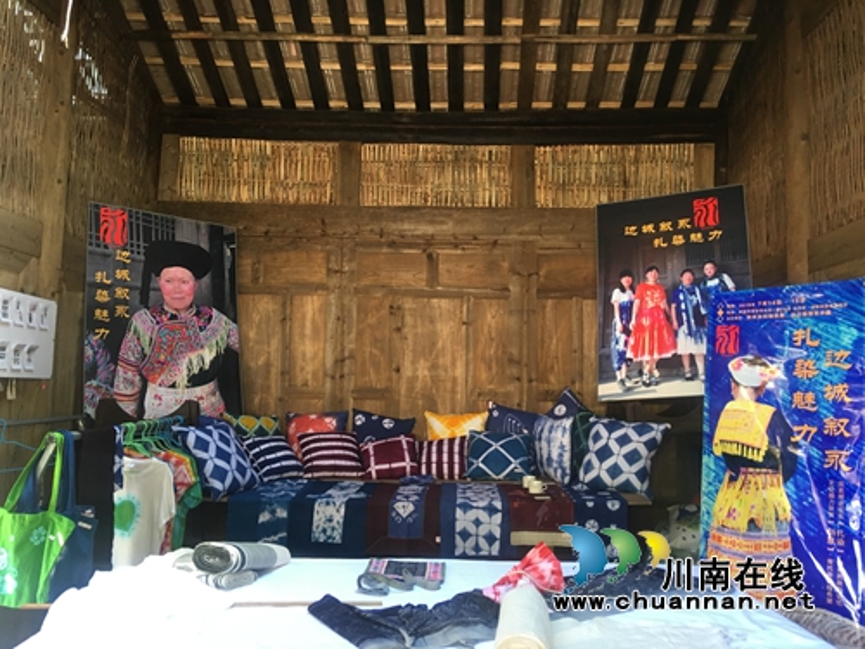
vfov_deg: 48.2
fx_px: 725
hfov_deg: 61.7
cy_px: 324
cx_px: 432
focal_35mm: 29
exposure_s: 1/17
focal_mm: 4.15
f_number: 2.2
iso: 64
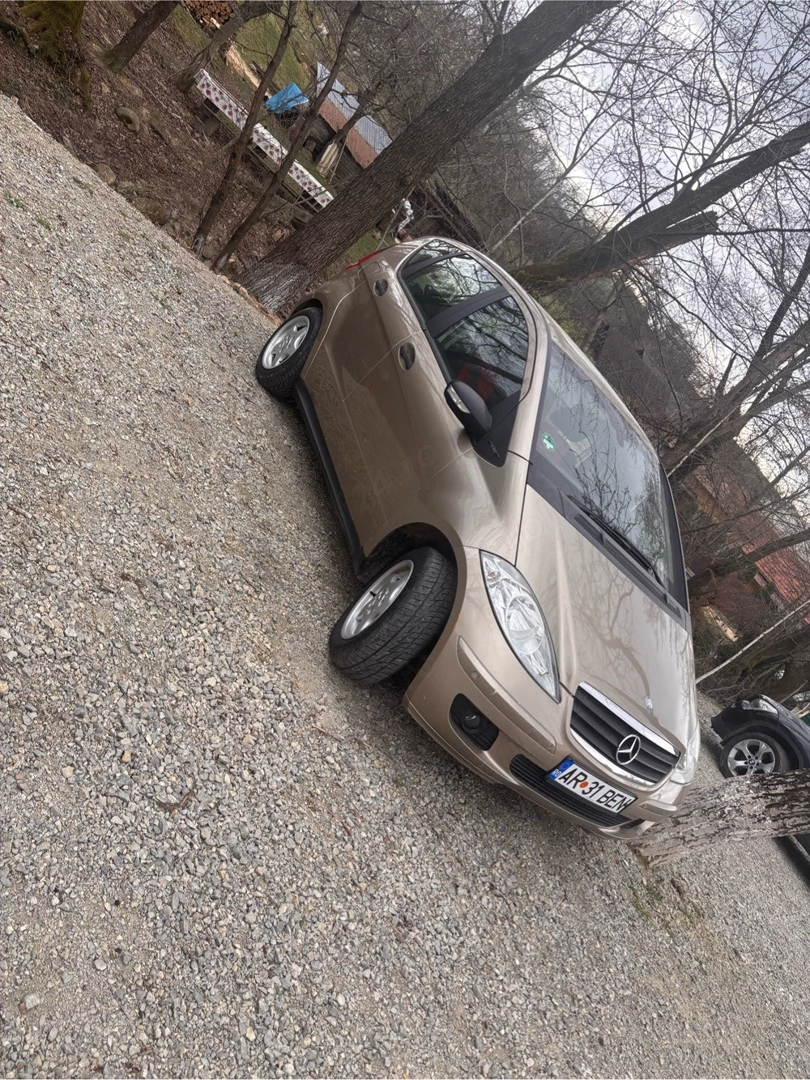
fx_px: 811
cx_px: 405
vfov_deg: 67.3
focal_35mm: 26
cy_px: 540
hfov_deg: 53.0
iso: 50
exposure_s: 1/376
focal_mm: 5.96
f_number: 1.6
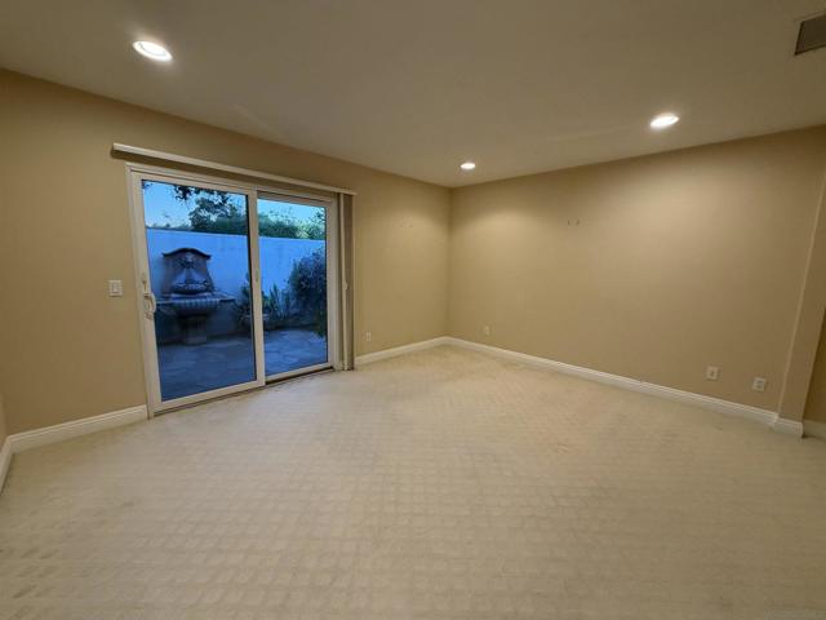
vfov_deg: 85.7
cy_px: 310
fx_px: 334
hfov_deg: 102.1
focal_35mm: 14
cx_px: 413
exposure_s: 1/60
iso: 320
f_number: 2.2
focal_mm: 2.22
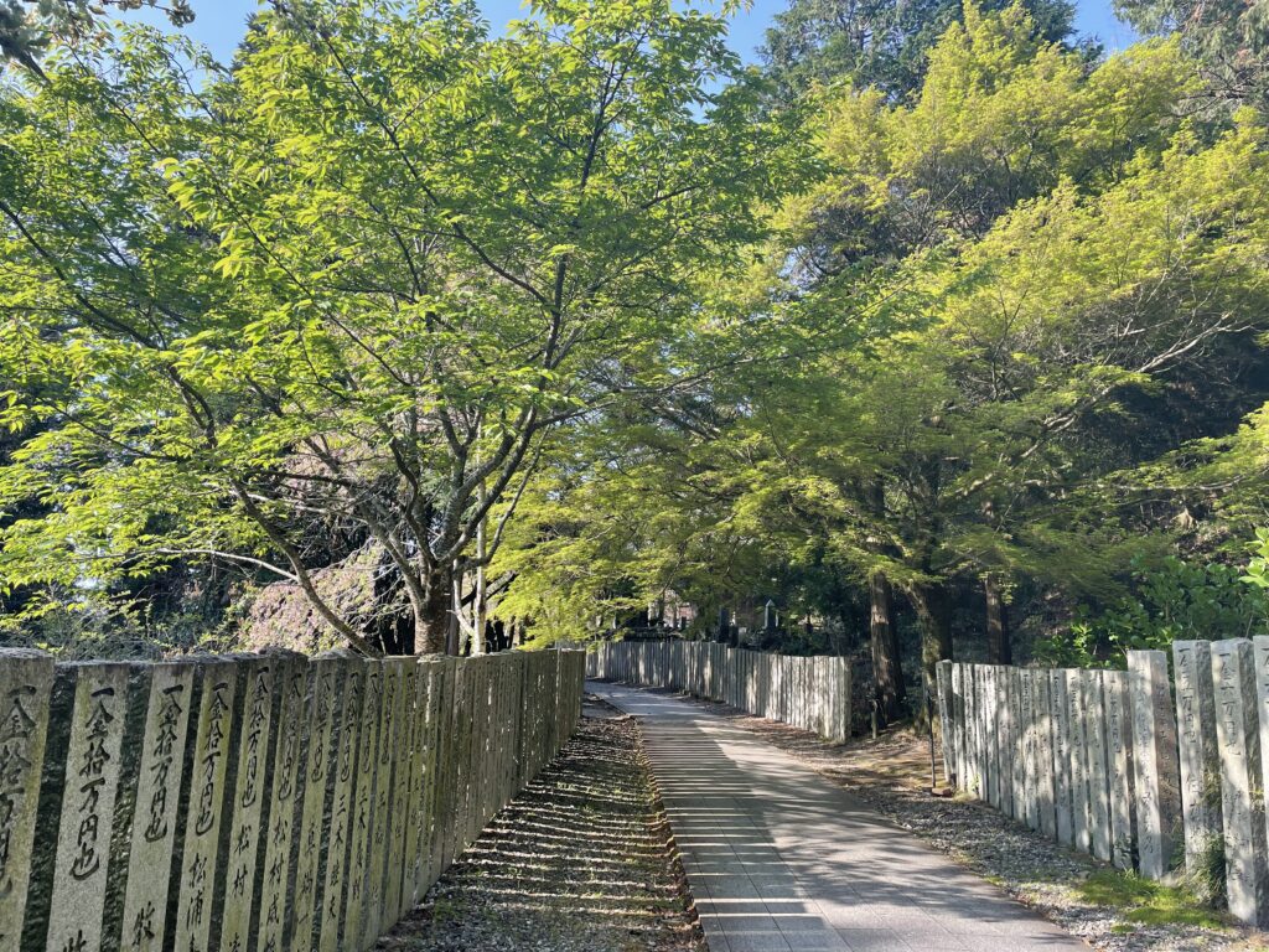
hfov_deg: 67.3
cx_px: 634
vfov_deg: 53.1
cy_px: 476
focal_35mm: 26
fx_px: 953
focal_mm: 4.2
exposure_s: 1/525
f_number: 1.6
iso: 32
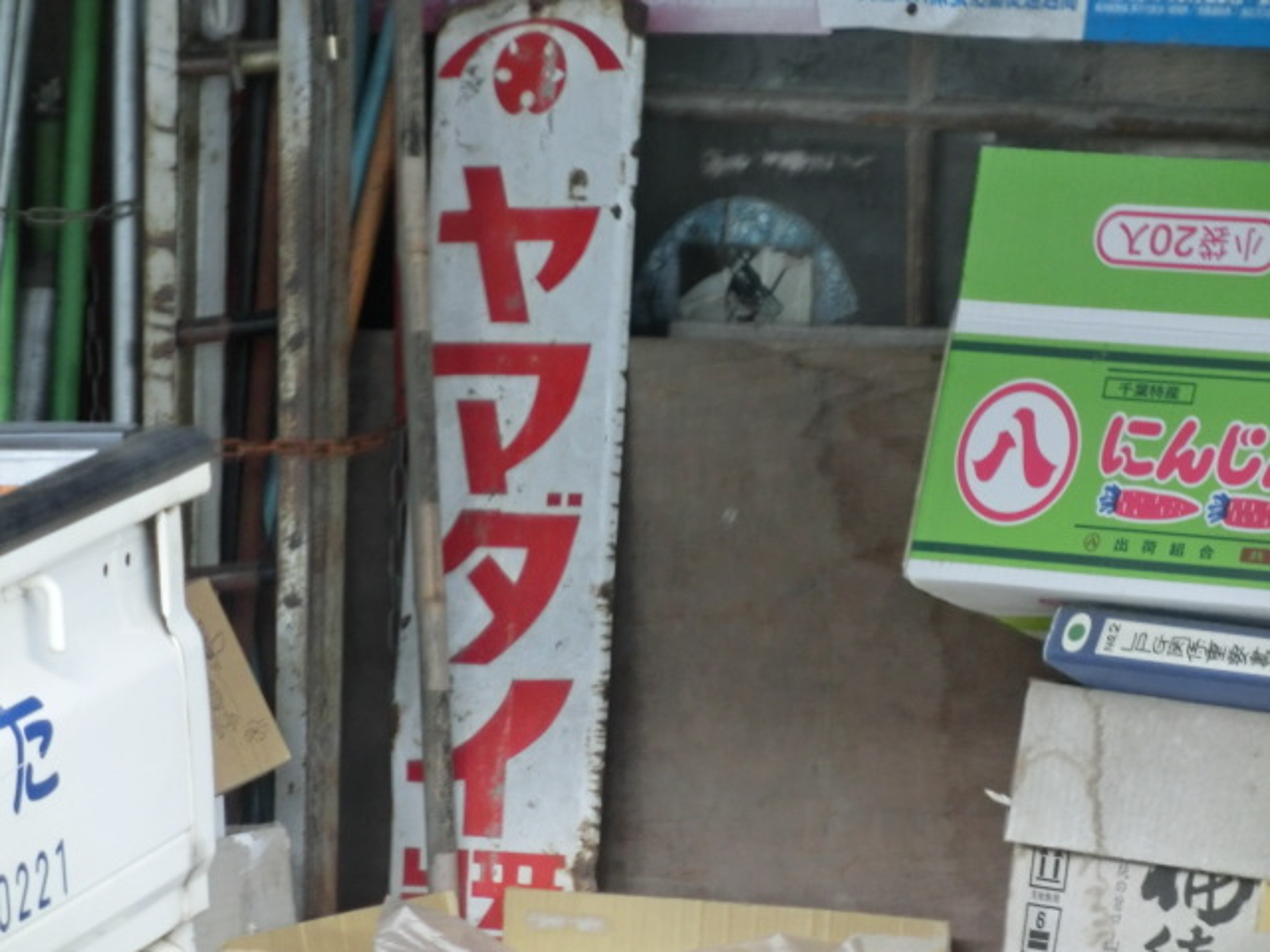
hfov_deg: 9.9
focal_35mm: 200
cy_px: 476
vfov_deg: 7.4
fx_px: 7338
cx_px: 635
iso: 800
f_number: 5.9
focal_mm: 35.2
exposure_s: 1/30
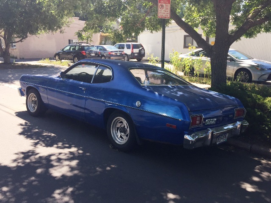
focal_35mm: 29
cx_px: 136
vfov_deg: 48.2
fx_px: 227
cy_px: 102
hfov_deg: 61.7
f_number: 2.2
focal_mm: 4.15
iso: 32
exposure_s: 1/599
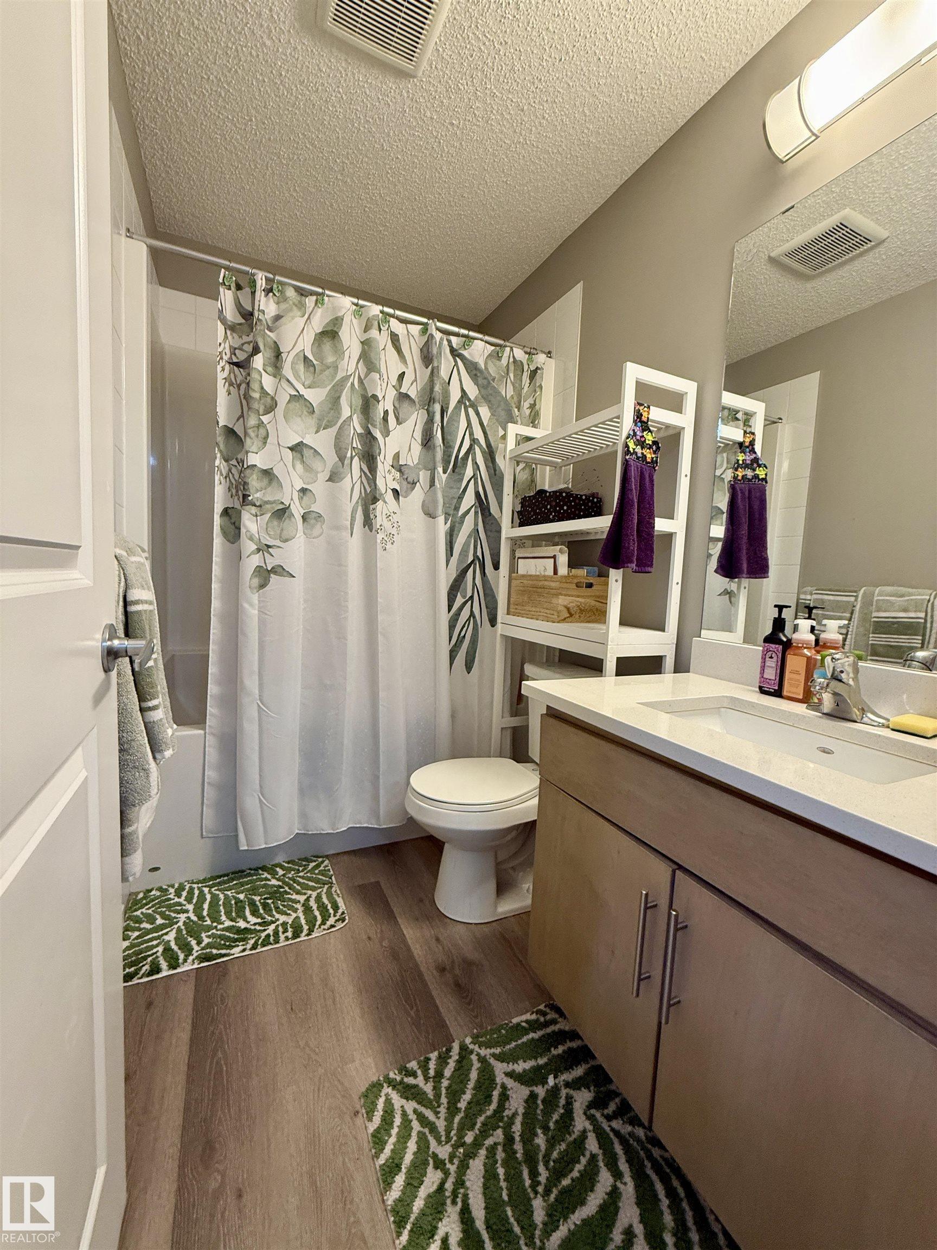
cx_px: 468
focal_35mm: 14
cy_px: 625
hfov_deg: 85.7
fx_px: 505
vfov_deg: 102.1
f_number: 2.2
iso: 250
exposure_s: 1/60
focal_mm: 2.22
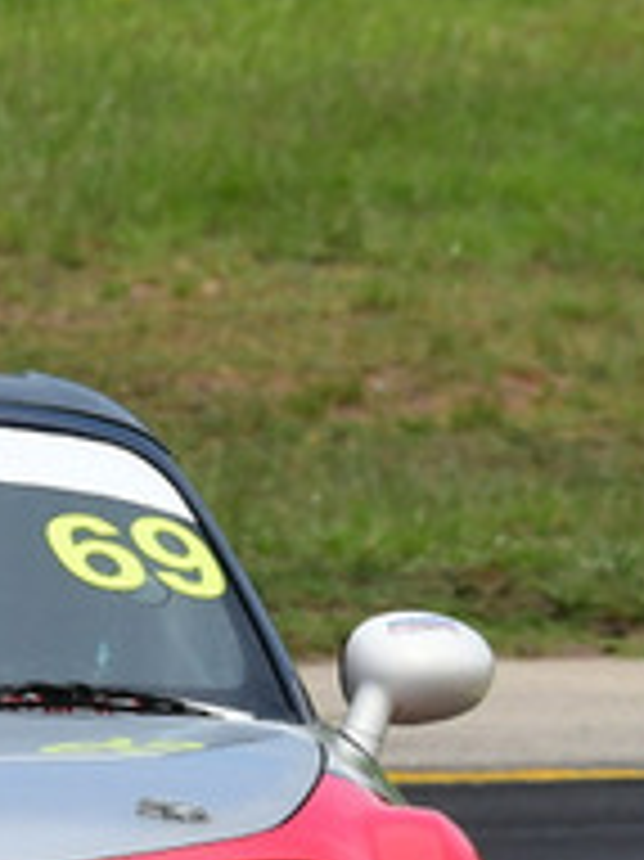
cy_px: 910
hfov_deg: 0.8
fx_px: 46488
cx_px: -266
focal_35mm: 1872
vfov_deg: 1.1
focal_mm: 310
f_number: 11
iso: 400
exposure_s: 1/640
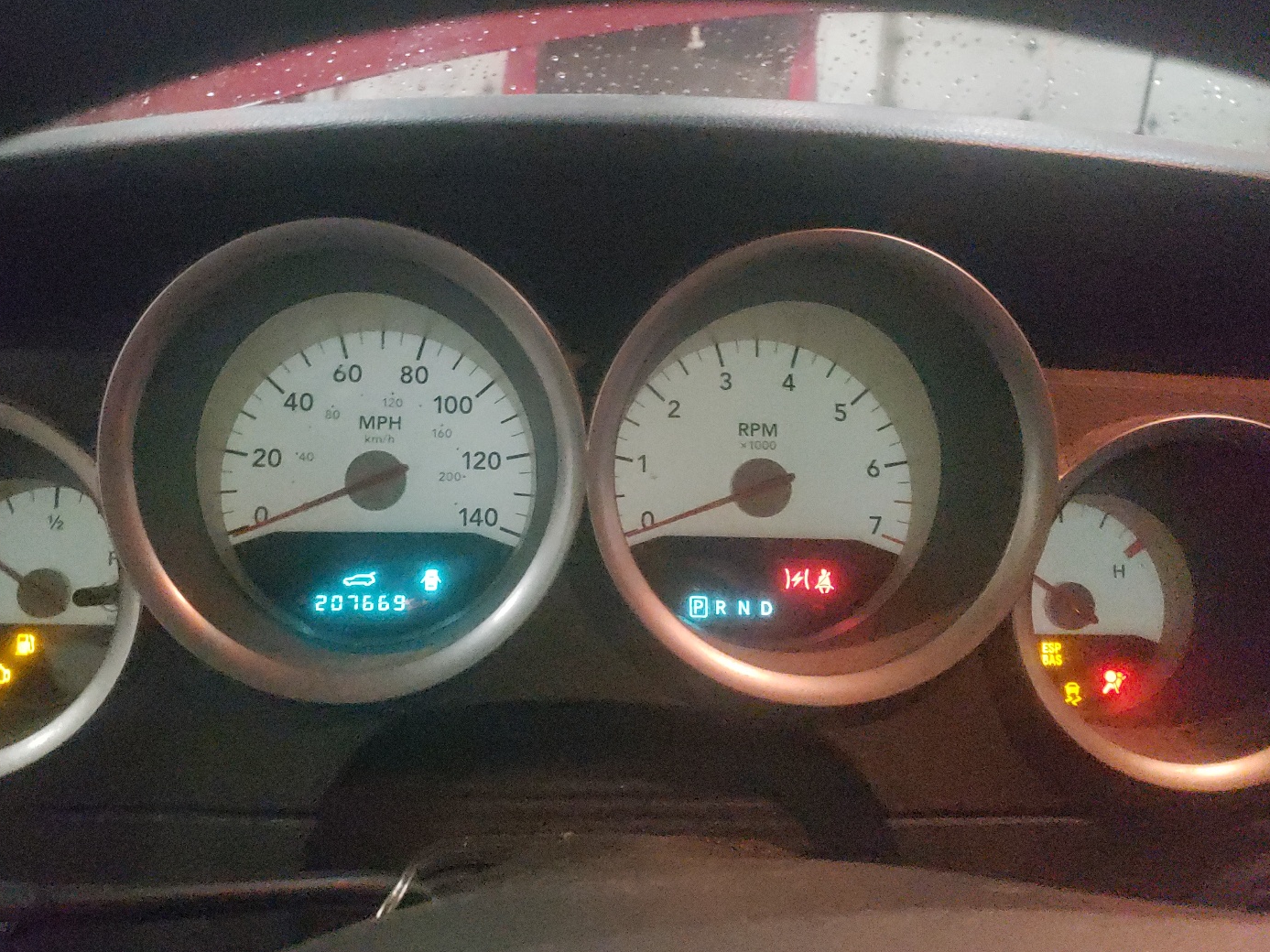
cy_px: 413
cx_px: 587
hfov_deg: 59.9
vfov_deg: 46.7
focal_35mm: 30
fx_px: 1101
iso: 2014
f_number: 1.5
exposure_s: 1/24
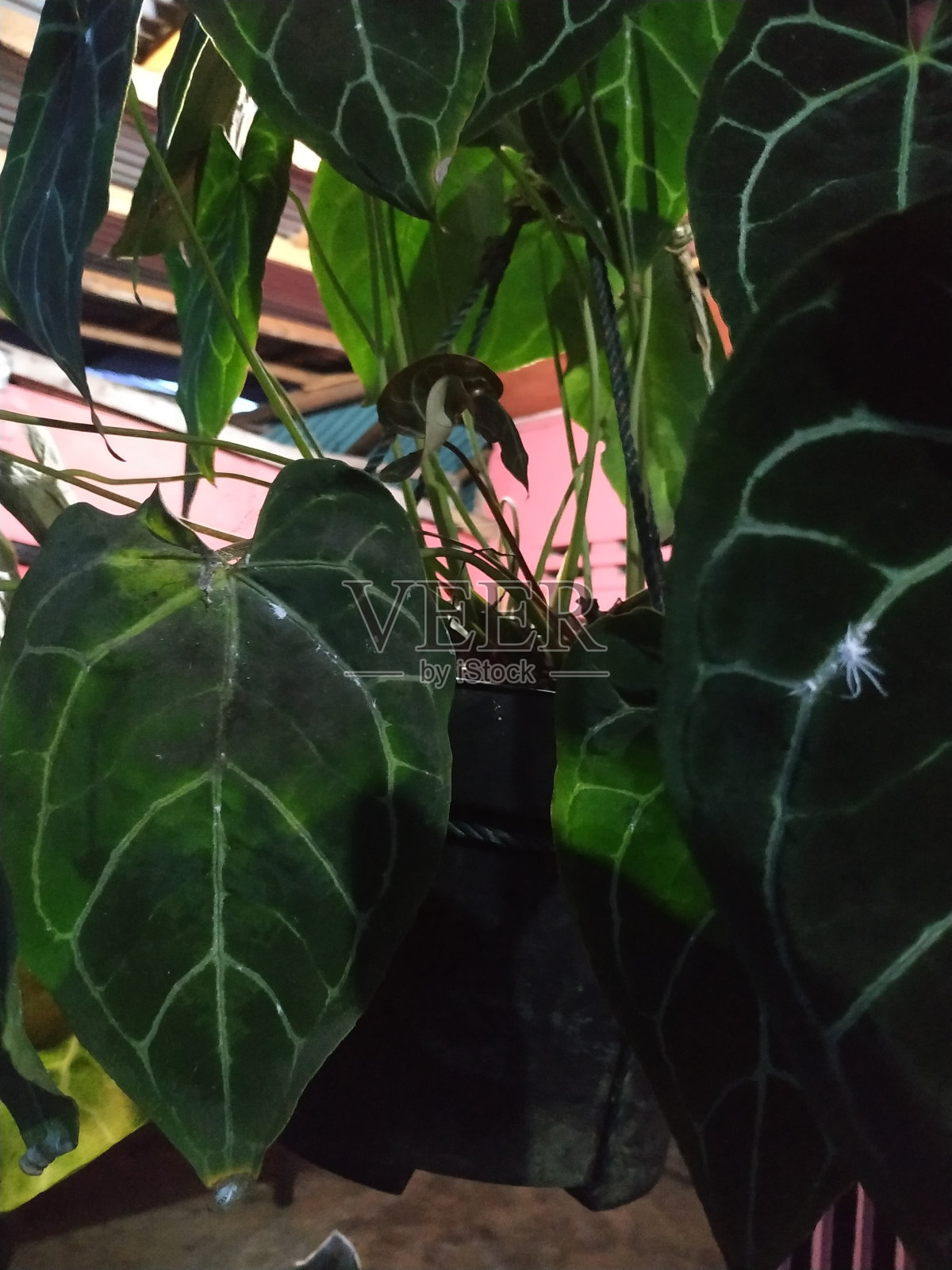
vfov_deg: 71.6
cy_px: 635
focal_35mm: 24
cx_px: 476
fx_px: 880
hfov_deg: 56.8
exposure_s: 1/15
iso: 3200
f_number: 1.9
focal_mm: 3.94
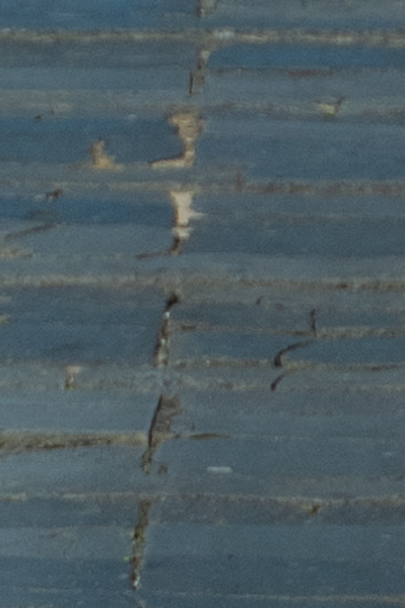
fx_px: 13988
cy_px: 108
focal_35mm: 829
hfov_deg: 1.7
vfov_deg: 2.5
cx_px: -258
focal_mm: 75
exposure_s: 1/5000
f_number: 2.8
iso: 200
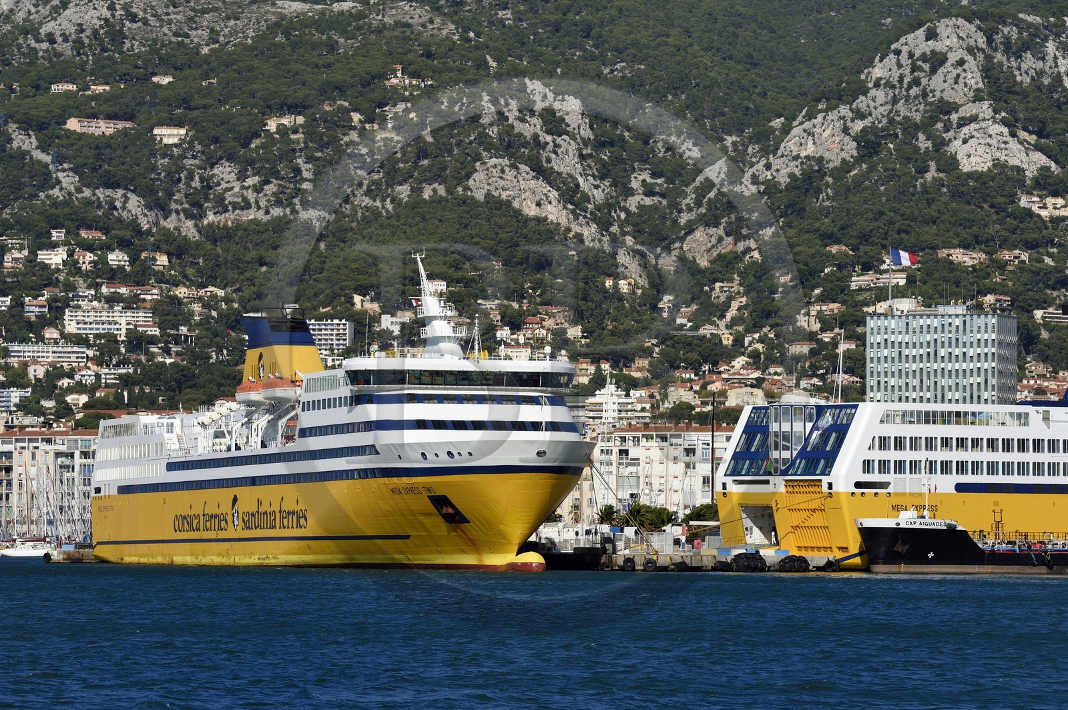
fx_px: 4743
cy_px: 355
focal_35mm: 160
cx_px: 534
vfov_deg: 8.6
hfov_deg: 12.8
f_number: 14
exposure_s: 1/1000
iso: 400
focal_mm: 160
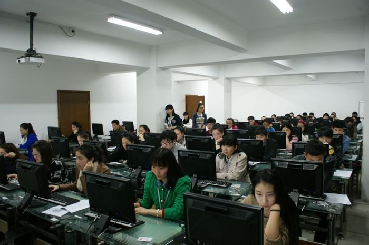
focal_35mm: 27
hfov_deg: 67.4
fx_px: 276
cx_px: 184
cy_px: 122
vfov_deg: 47.8
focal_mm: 18
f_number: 3.5
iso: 400
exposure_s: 1/30
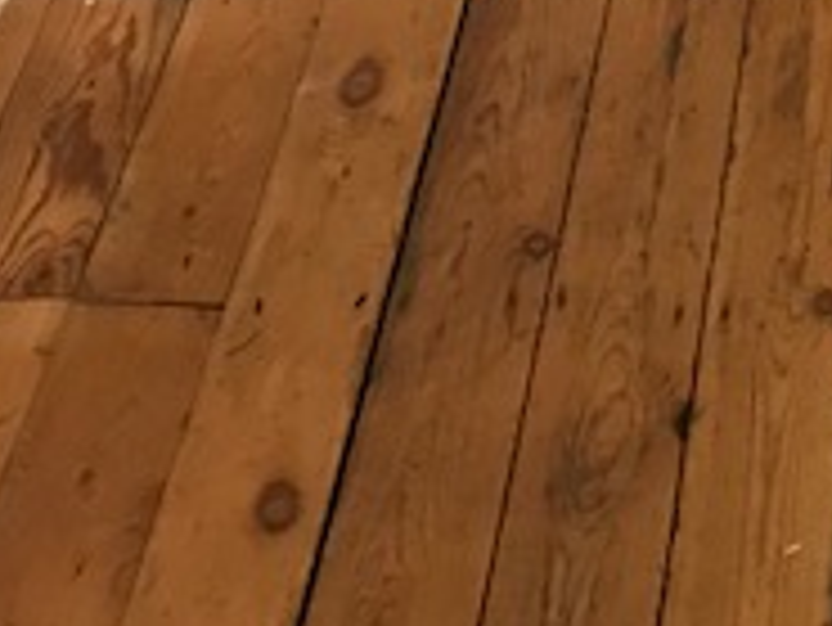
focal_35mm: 97
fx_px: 2333
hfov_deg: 18.6
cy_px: -356
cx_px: 1111
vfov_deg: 14.1
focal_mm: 3.99
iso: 100
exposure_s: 1/17
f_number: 1.8
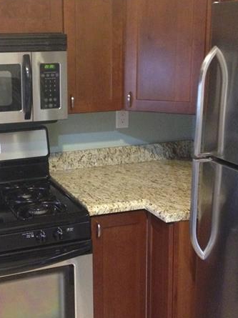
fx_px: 523
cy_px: 142
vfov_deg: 33.8
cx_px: 63
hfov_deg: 25.4
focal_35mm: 57
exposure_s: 1/15
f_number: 2.4
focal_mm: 4.12
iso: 400
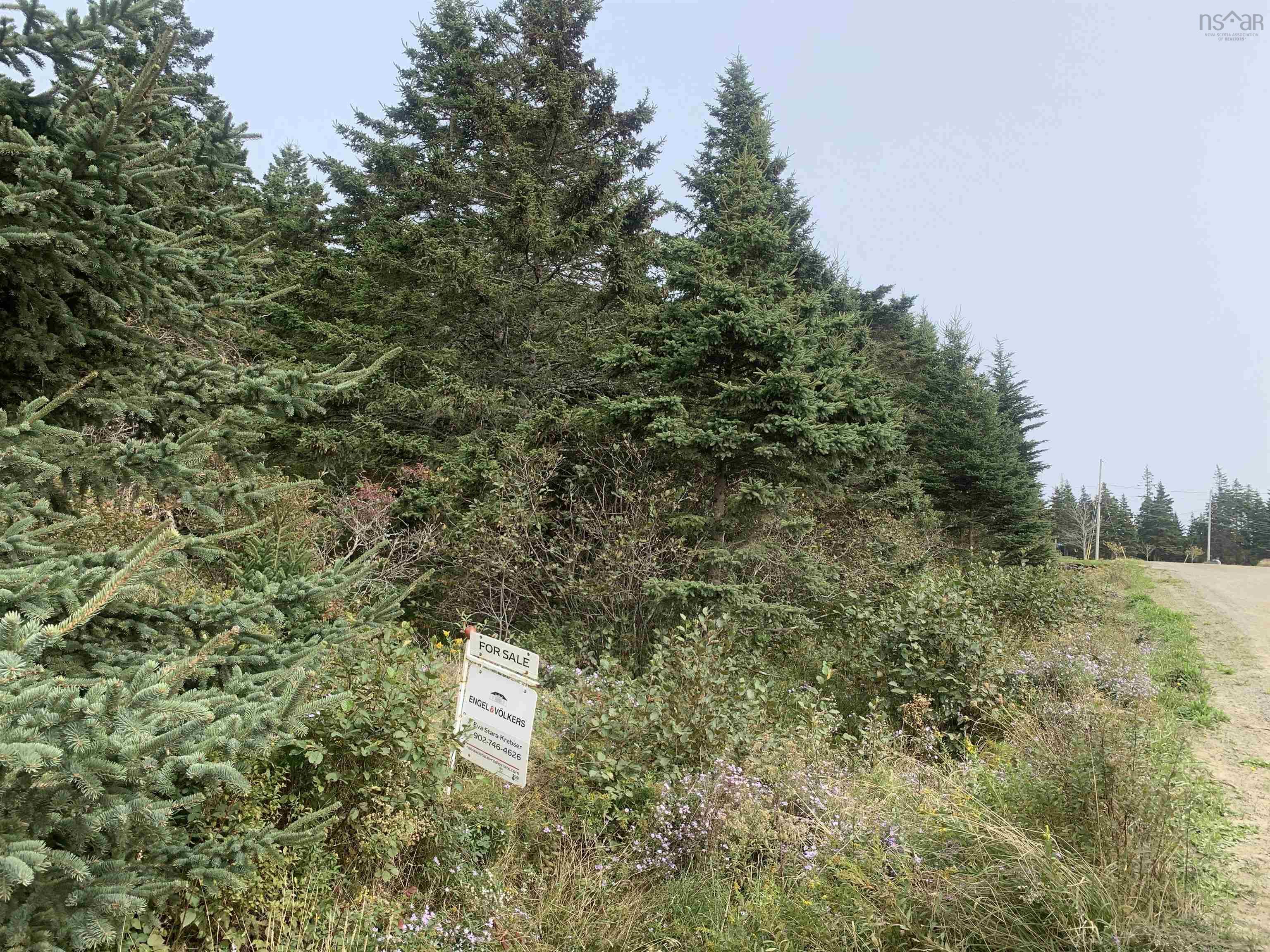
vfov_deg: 53.1
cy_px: 476
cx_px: 635
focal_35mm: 26
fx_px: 954
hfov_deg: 67.3
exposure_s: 1/1076
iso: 25
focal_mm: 4.25
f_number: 1.8
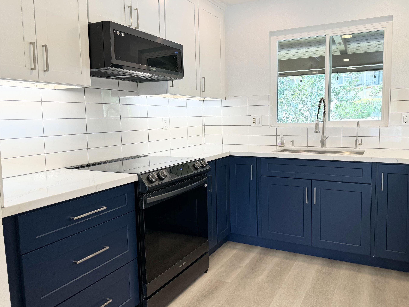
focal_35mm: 27
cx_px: 226
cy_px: 142
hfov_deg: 65.2
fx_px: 319
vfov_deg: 51.3
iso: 80
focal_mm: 6.76
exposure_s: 1/126
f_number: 1.78
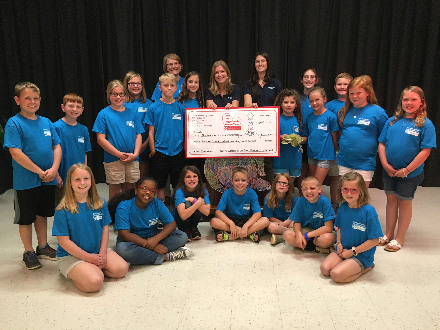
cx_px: 220
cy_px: 165
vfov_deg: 48.2
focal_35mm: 29
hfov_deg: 61.7
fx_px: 369
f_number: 2.2
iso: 125
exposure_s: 1/30
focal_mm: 4.15
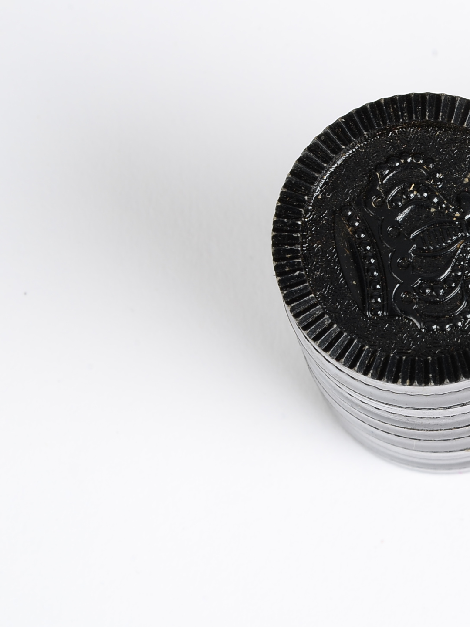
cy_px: 279
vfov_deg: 7.7
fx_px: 4686
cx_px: 515
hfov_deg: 5.7
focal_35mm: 259
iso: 100
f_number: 16
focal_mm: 105
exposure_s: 1/160
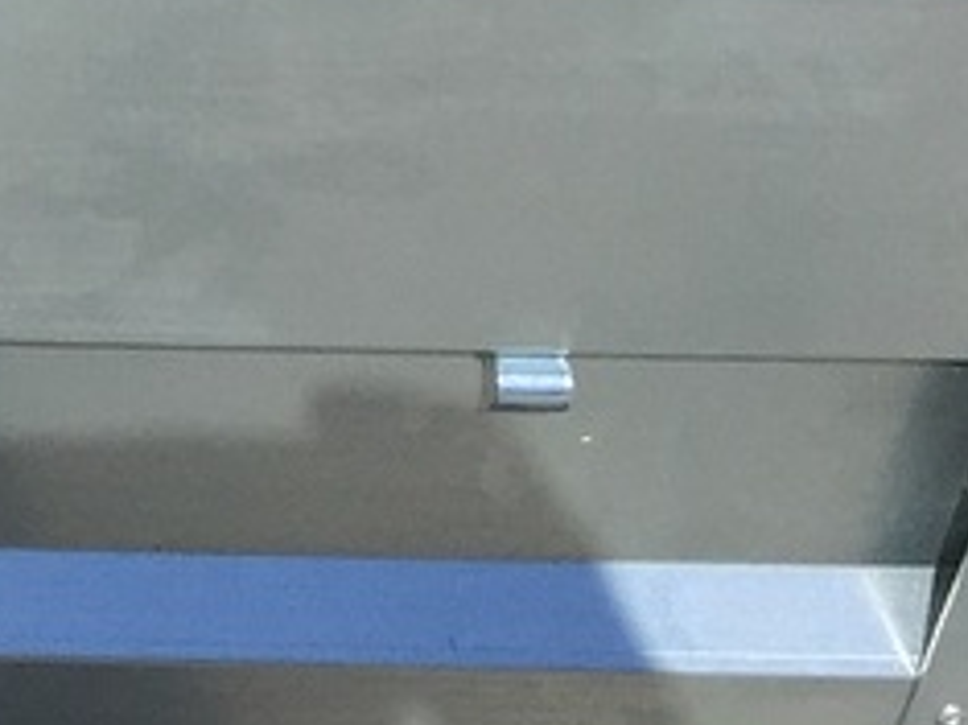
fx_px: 4137
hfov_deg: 11.5
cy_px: -573
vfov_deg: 9.5
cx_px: -1199
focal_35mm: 148
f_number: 2.2
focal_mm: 4.15
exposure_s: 1/3049
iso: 32
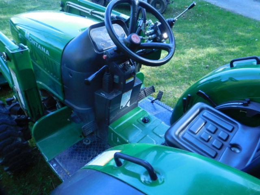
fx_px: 188
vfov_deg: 54.9
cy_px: 98
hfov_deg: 69.4
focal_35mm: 25
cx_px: 130
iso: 125
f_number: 3.4
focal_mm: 4.5
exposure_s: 1/60
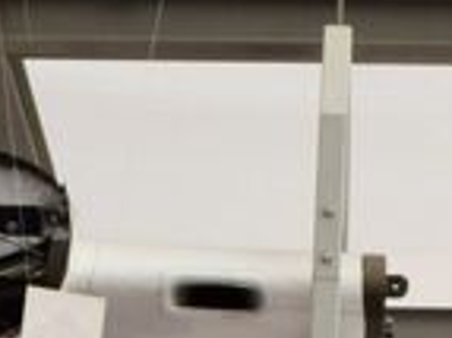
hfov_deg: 8.5
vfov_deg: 5.8
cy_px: 1140
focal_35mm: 232
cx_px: 424
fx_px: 3027
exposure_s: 1/250
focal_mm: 18
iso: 400
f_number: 8
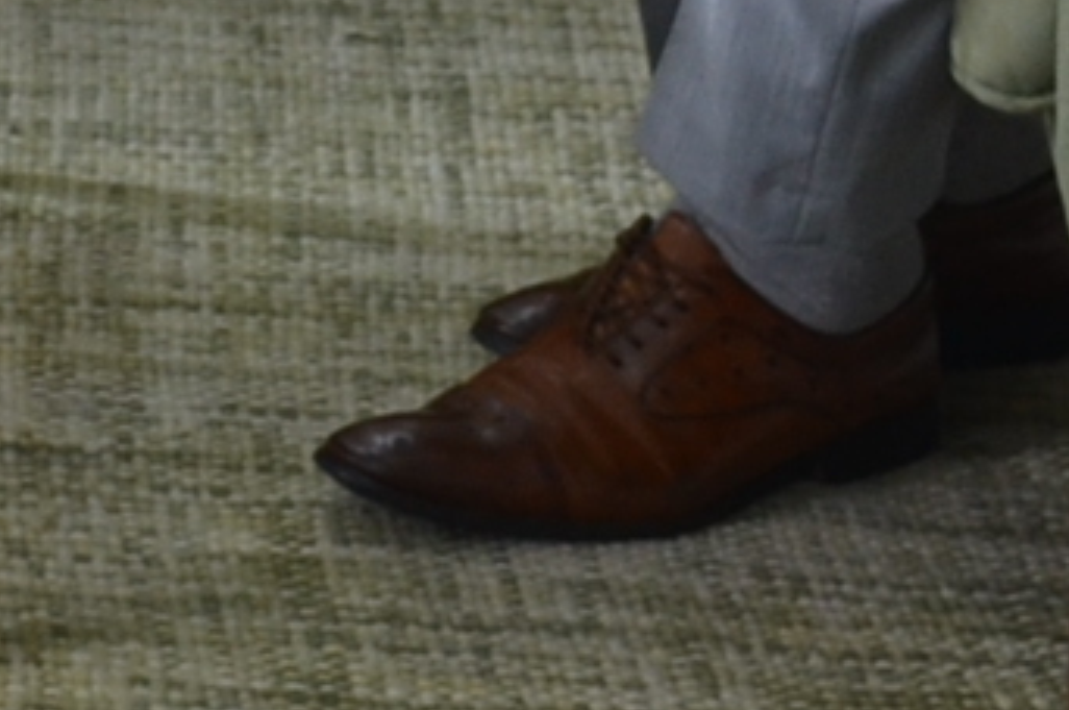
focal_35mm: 292
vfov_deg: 4.5
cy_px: -1676
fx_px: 8647
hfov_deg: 6.7
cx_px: -1519
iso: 400
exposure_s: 1/80
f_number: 4.5
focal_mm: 27
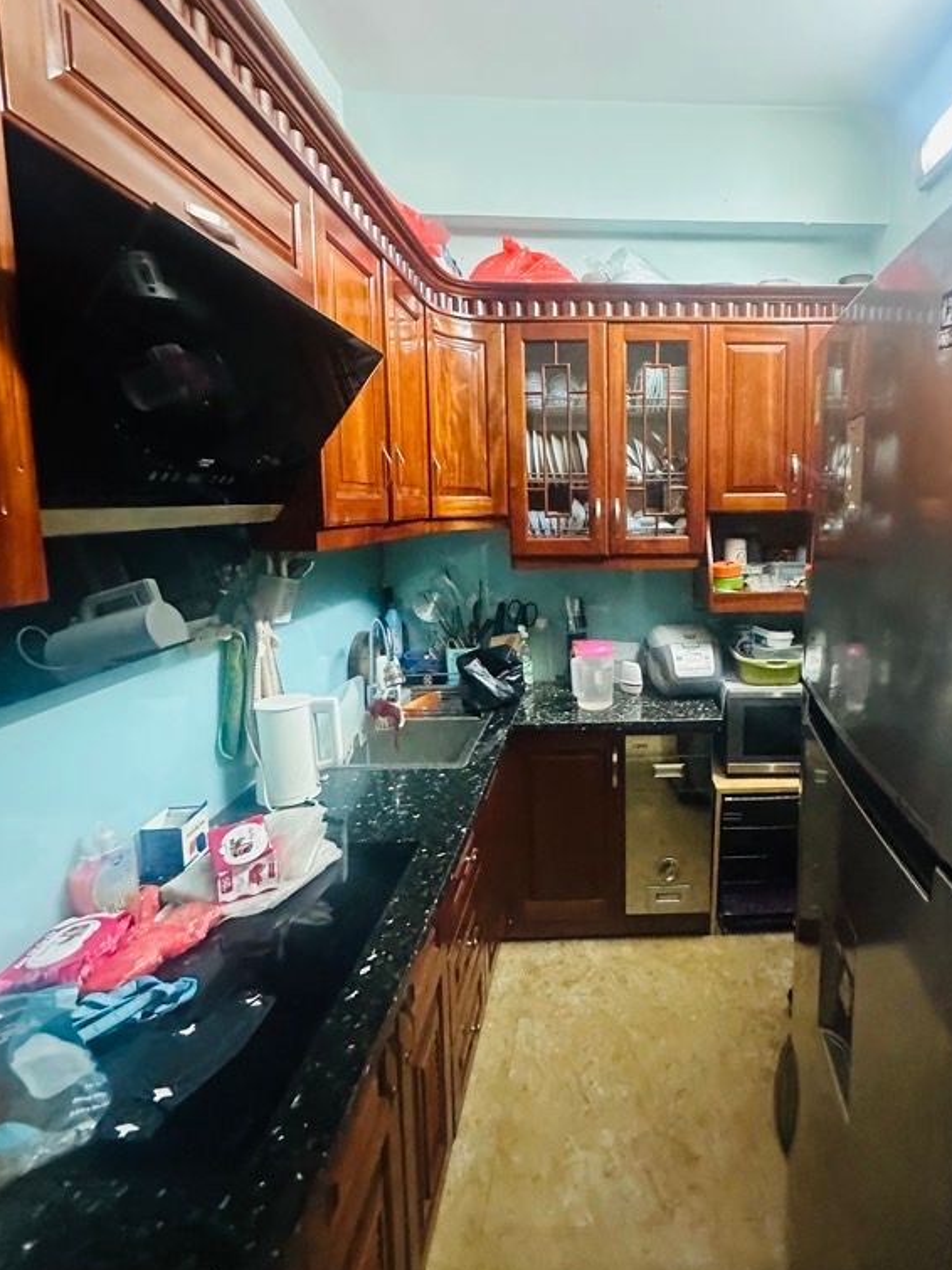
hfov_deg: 66.7
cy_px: 579
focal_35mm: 19
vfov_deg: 84.5
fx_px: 697
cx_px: 639
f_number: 2.2
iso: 1000
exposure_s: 1/33
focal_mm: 2.22
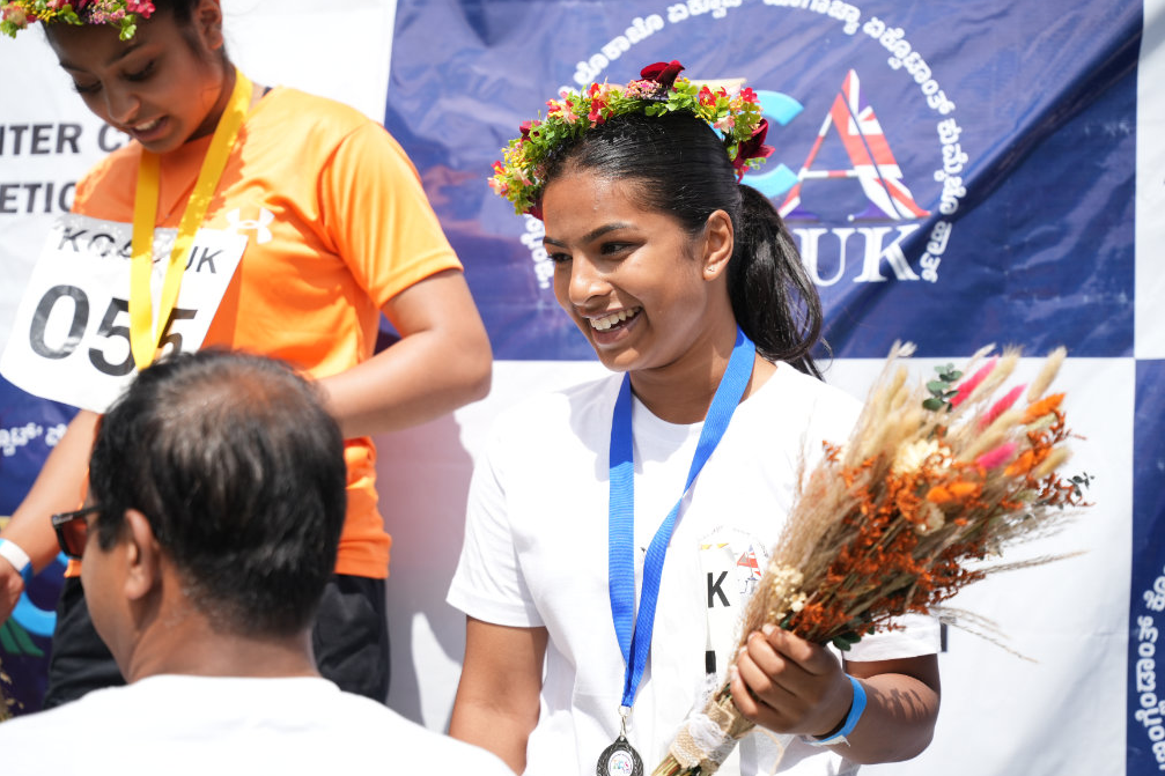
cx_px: 581
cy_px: 390
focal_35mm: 67
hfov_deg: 30.0
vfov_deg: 20.3
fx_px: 2171
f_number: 2.8
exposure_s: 1/4000
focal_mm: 66.1
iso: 250
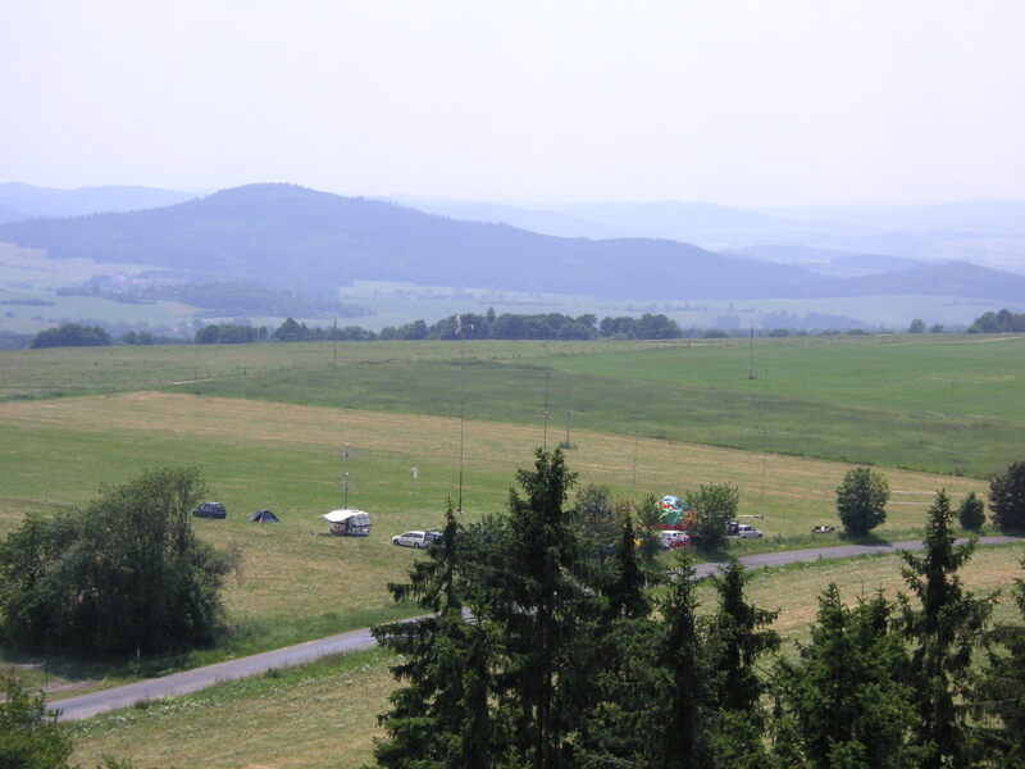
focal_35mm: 87
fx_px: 2576
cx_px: 512
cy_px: 384
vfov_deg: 17.0
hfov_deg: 22.5
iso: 50
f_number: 4.7
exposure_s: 1/500
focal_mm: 14.4
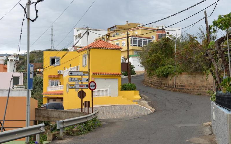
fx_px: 453
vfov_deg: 18.1
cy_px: 76
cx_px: 115
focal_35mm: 72
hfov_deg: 28.6
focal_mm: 70
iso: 160
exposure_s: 1/250
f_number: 8
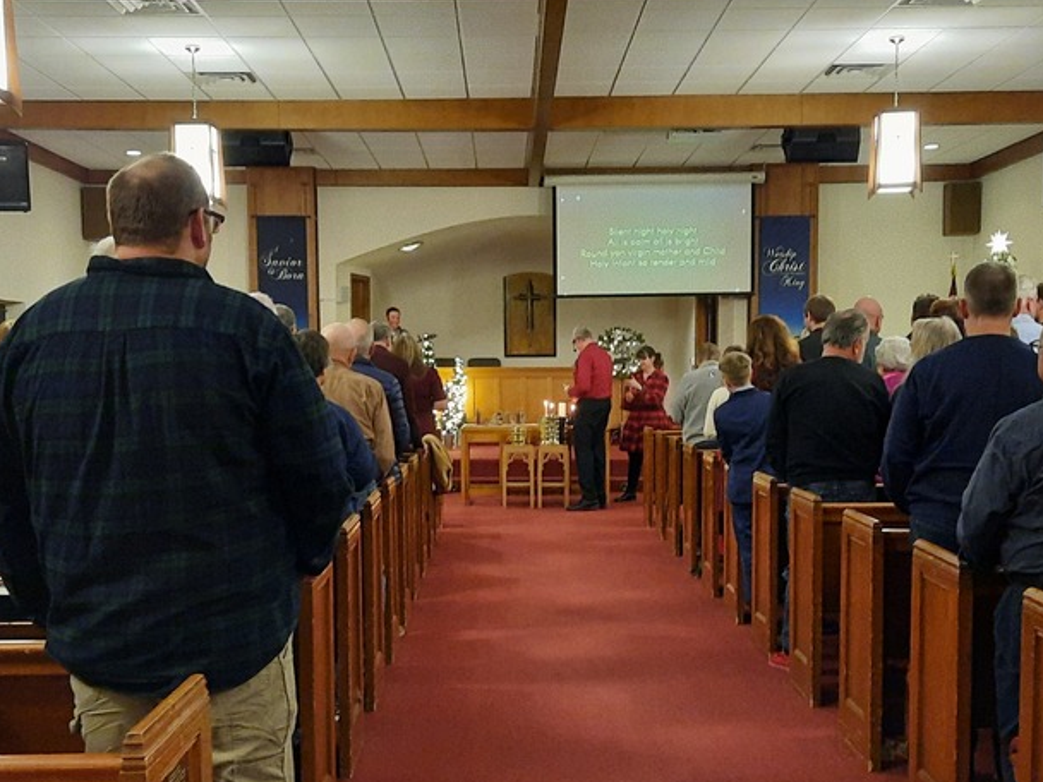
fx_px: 1296
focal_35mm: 43
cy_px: 465
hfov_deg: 43.9
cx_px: 522
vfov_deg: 33.5
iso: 640
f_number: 2
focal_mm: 4.6
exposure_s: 1/24
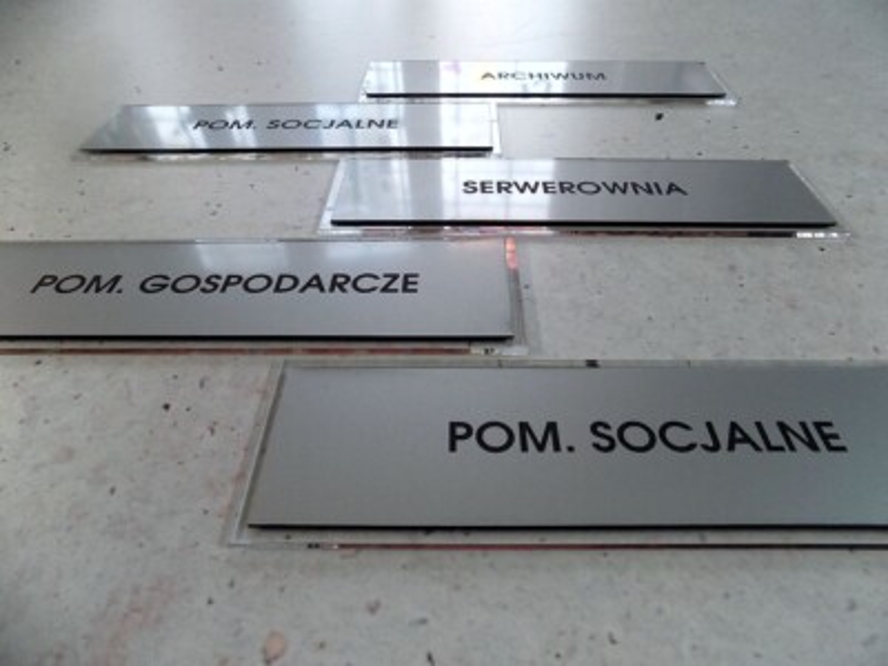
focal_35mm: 23
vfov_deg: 58.9
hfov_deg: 73.9
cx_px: 444
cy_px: 333
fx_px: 590
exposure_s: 1/30
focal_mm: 4
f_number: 3.1
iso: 160
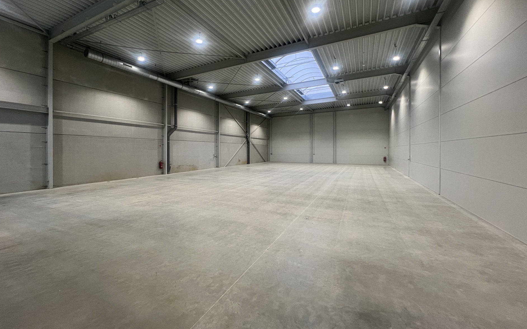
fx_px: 201
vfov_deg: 78.5
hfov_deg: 105.3
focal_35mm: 14
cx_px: 260
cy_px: 152
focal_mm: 1.57
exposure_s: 1/100
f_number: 1.8
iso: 160
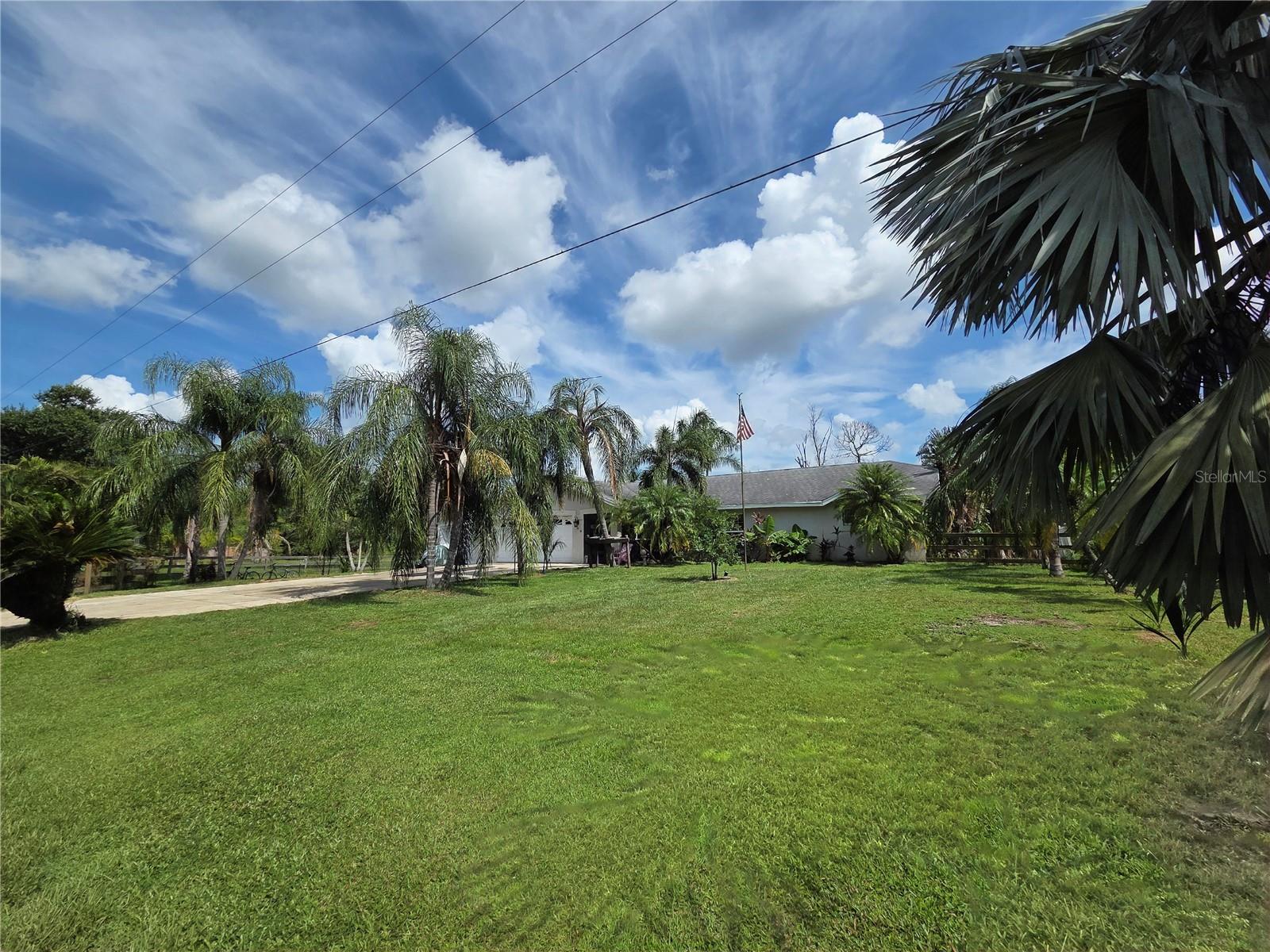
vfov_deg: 89.9
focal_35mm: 13
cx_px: 635
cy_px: 476
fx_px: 477
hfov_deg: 106.2
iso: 50
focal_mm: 2.2
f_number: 2.2
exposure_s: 1/3333
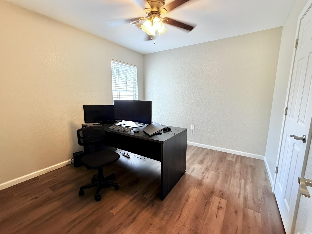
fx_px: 126
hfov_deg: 102.1
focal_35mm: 14
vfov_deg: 85.7
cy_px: 117
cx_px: 156
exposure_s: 1/60
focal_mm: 2.22
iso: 640
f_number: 2.2
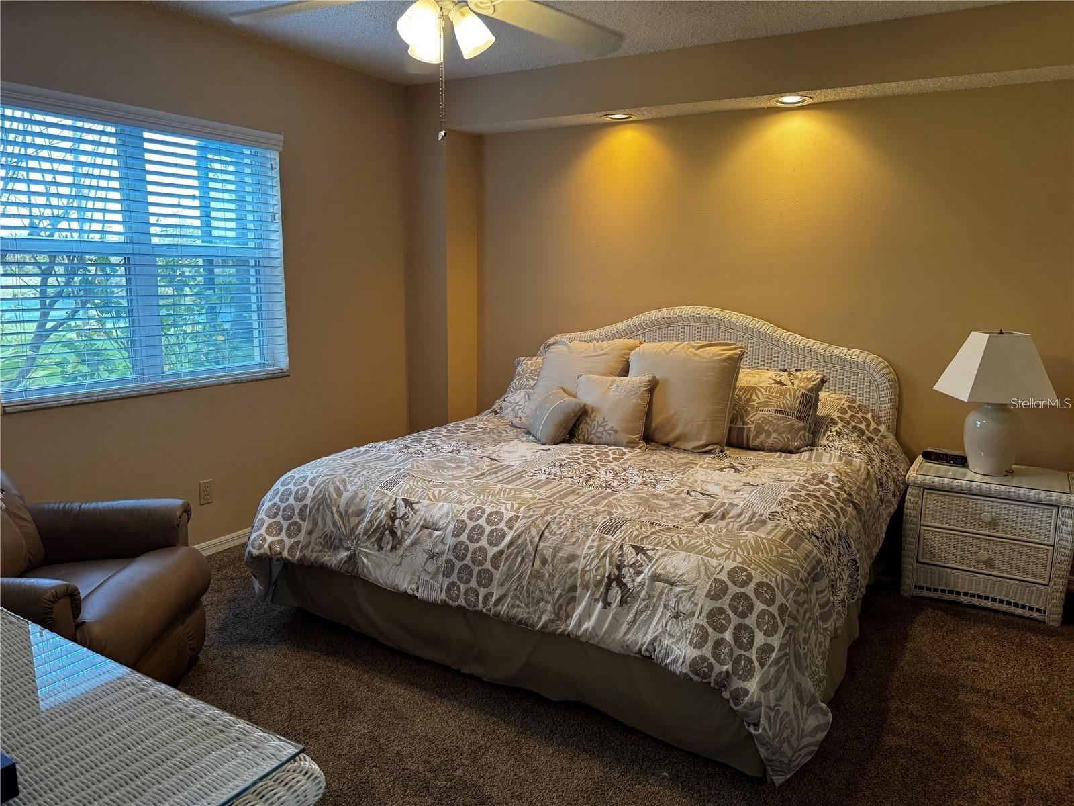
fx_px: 745
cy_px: 403
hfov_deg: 71.6
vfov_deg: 56.8
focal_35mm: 24
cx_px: 537
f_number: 1.78
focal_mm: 6.76
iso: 200
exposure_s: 1/120
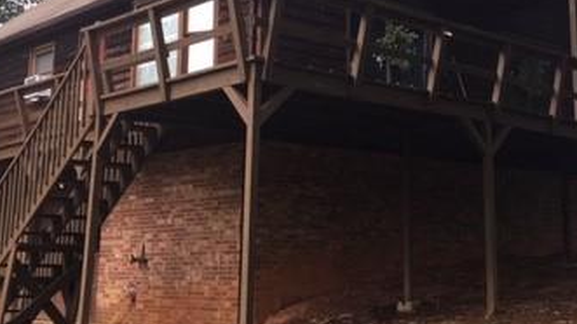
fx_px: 933
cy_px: 45
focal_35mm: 61
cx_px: 371
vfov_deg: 19.4
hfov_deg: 34.1
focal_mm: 4.15
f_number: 2.2
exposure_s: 1/120
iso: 40
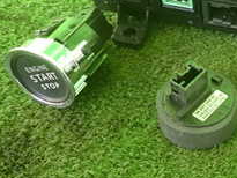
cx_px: 282
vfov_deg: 20.2
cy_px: 92
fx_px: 500
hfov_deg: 24.3
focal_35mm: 73
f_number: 2
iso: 160
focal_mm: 4.5
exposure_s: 1/60
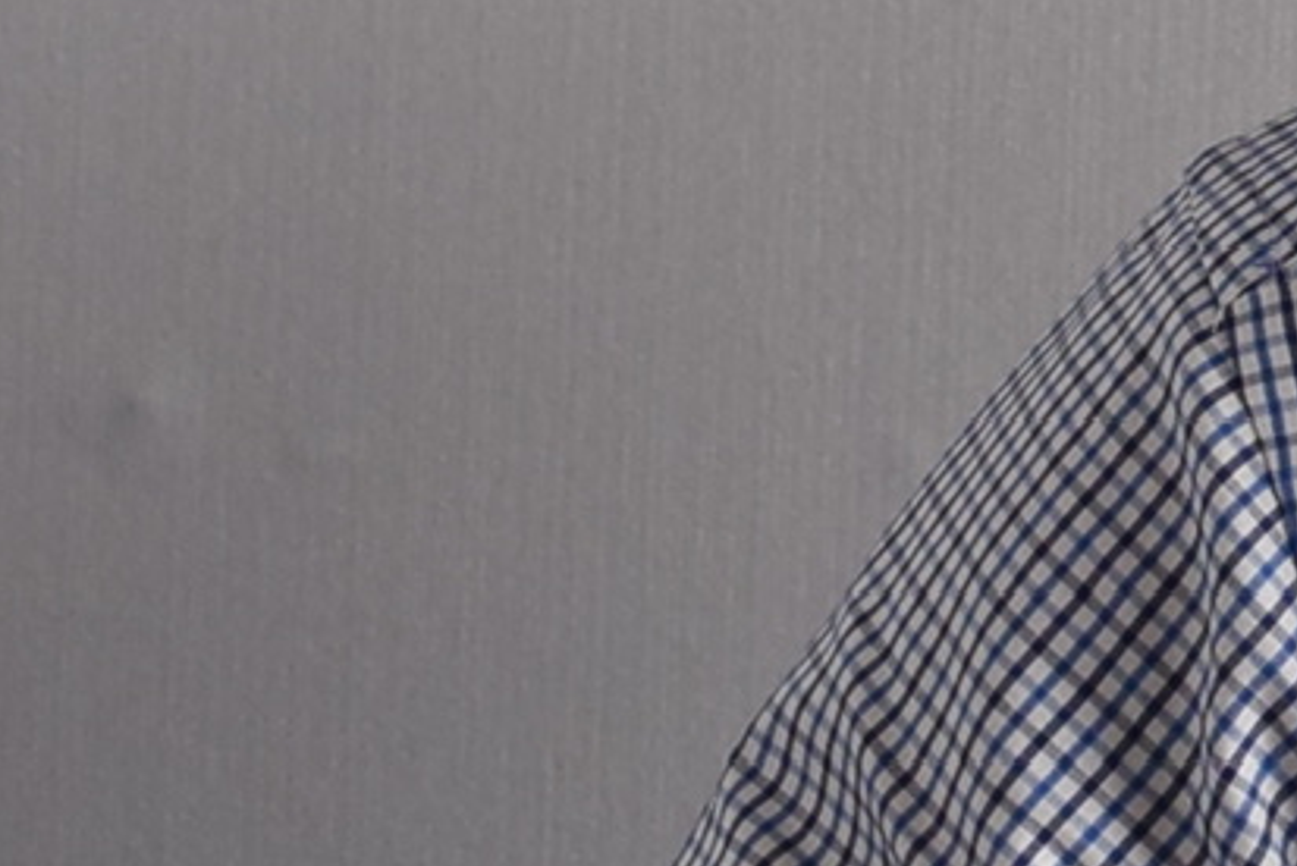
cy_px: -491
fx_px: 8725
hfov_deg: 8.0
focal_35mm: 242
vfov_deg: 5.6
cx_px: 2776
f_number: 8
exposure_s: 1/20
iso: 640
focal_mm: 26
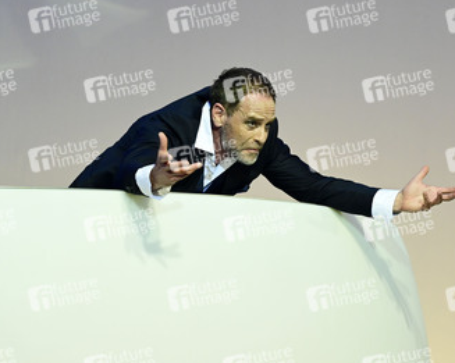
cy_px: 191
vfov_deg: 6.0
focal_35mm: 259
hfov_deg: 7.5
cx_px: 222
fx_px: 3485
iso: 2500
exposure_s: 1/320
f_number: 2.8
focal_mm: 200
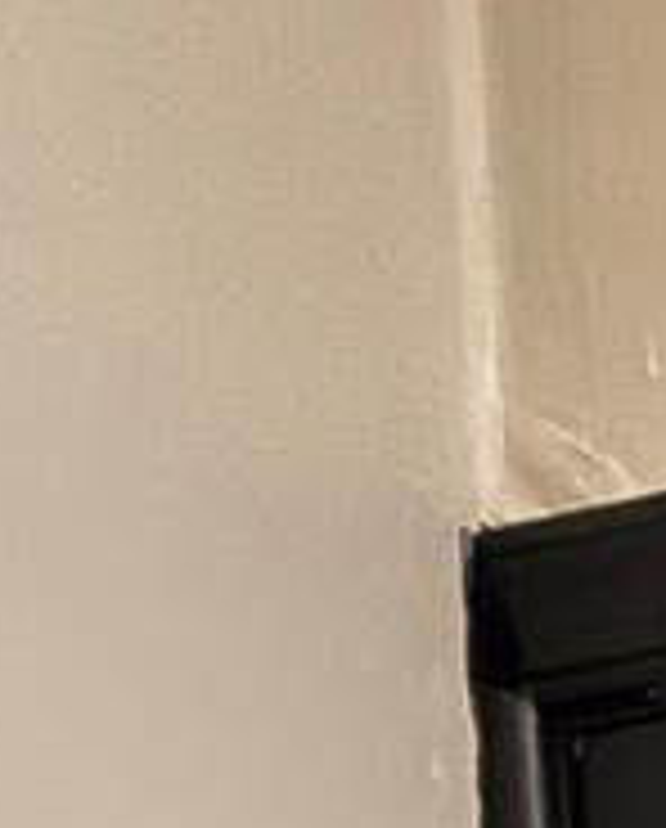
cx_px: 1570
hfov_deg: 13.9
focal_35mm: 80
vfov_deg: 11.9
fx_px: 1965
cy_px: 2416
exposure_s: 1/9
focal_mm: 2.22
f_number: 2.2
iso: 500
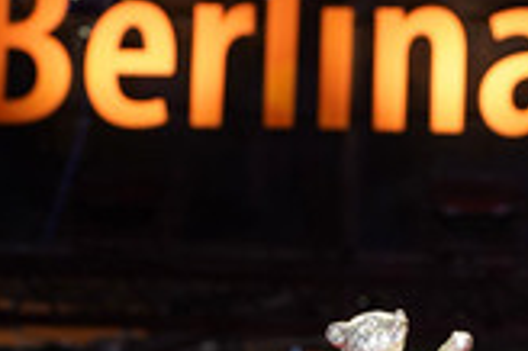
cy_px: 438
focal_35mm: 184
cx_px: 452
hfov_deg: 11.1
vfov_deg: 7.4
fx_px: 2696
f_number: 5.6
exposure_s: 1/160
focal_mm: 67
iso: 1250
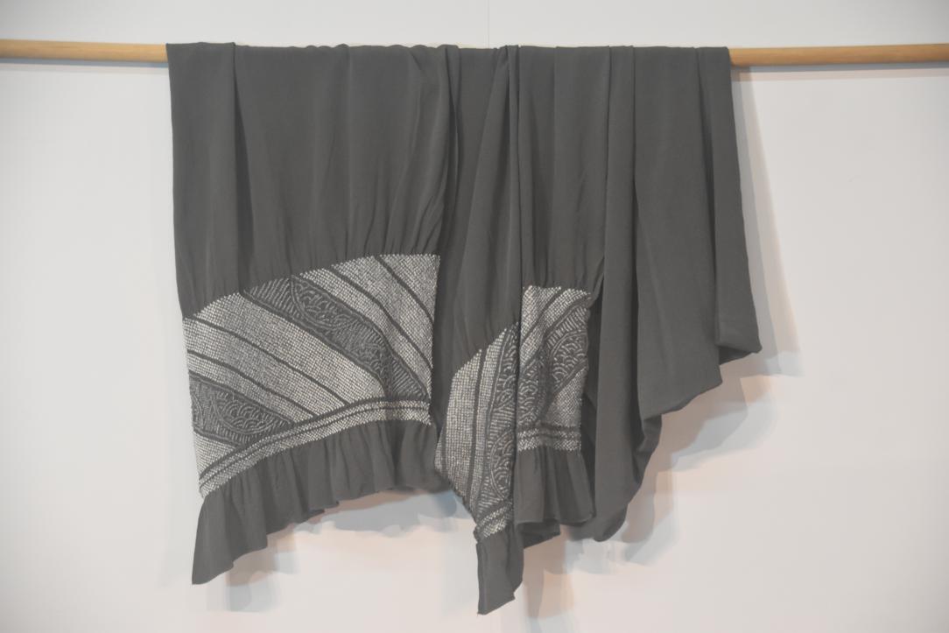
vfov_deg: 12.2
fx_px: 2966
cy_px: 316
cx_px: 474
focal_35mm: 112
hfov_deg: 18.2
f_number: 5.3
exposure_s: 1/60
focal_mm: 75
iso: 1800
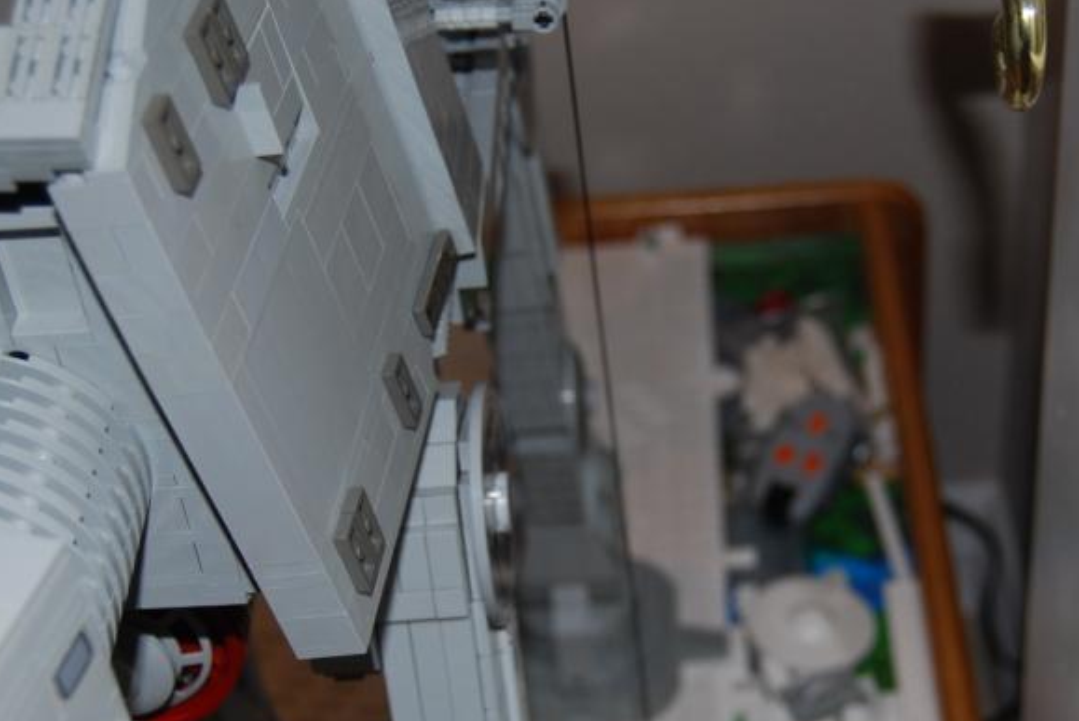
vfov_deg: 19.7
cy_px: 511
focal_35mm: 69
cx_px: 665
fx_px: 2070
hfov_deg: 29.1
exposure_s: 1/60
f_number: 4
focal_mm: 26
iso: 200
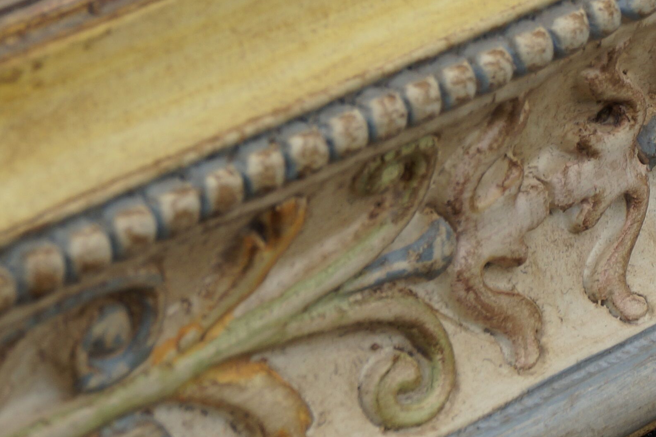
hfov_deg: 6.9
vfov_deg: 4.6
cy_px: -164
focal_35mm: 295
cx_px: 836
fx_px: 5373
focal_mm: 60
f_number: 8
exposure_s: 1/250
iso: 100
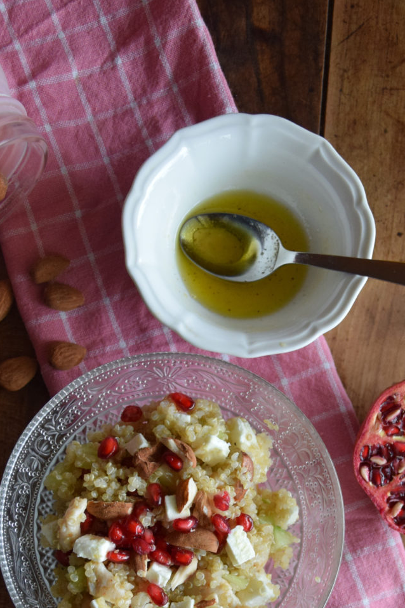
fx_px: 1114
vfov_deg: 29.5
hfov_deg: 20.5
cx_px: 273
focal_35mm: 66
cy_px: 521
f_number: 3.8
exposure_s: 1/60
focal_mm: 24
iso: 900
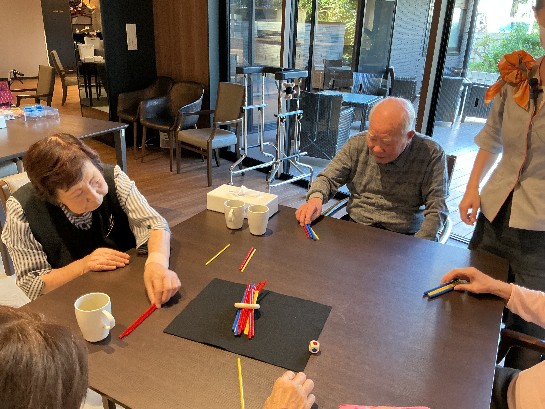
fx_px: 457
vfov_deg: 48.2
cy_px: 204
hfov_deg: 61.7
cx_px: 272
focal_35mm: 29
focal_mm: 3
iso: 160
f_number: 1.8
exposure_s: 1/60
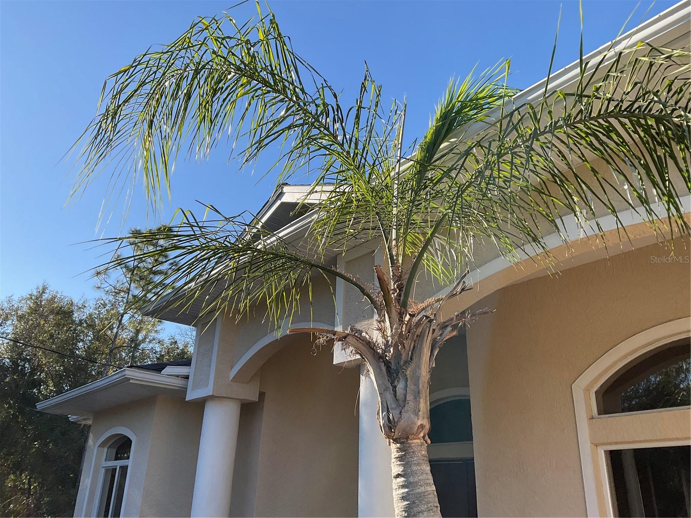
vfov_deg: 48.2
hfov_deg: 61.7
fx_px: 579
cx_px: 346
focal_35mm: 29
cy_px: 259
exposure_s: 1/962
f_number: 1.8
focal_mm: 3
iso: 16
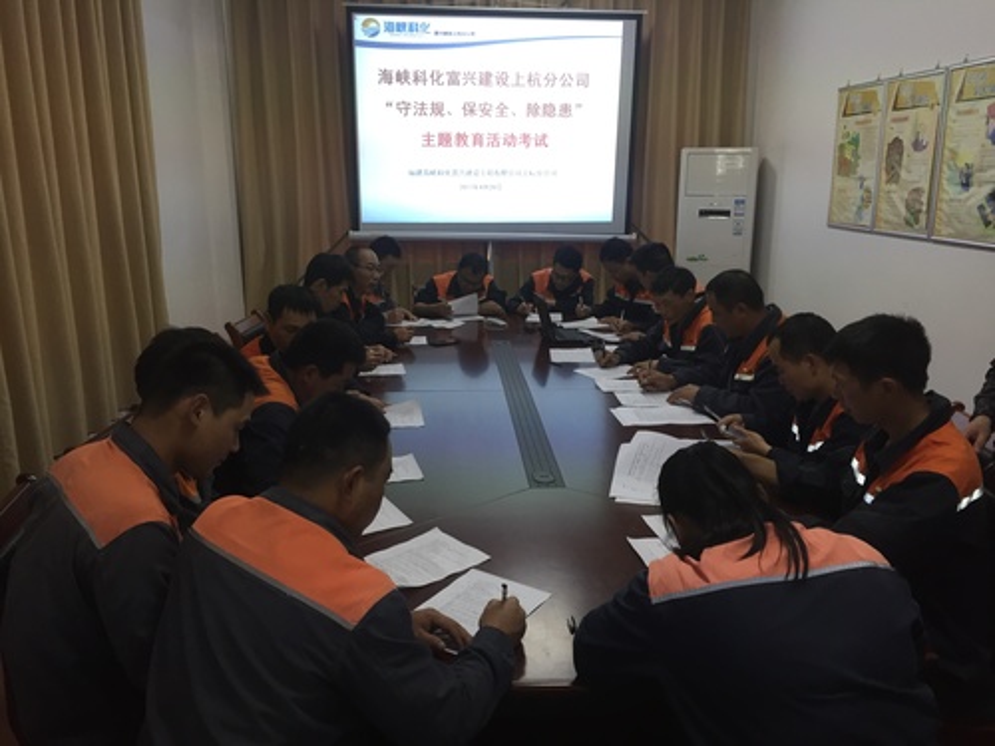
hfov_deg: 61.7
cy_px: 373
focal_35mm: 29
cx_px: 498
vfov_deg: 48.2
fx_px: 834
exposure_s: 1/33
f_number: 2.2
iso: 50
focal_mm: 4.15
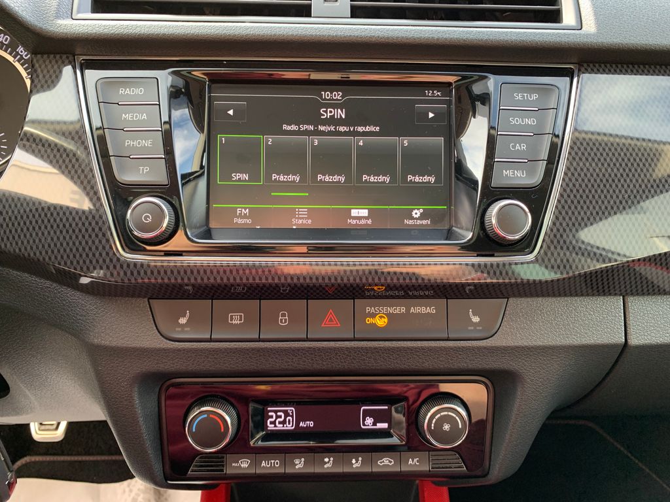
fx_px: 503
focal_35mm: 26
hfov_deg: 67.3
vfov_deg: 53.1
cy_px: 251
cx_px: 335
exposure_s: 1/65
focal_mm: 4.25
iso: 100
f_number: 1.8
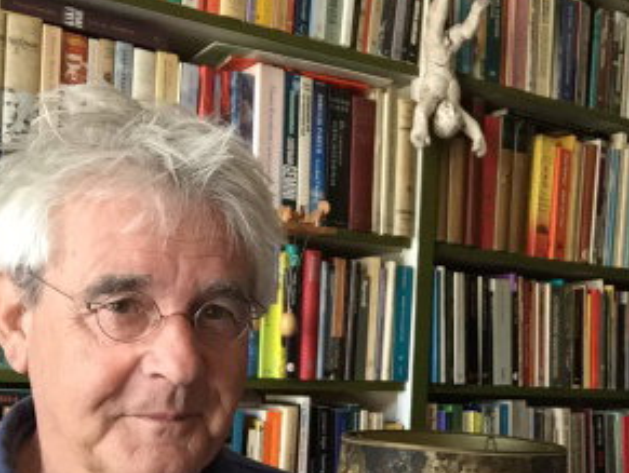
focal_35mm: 53
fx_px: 964
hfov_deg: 35.8
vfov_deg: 27.2
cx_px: 413
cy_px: 355
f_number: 2.2
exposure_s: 1/33
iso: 100
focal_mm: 2.65
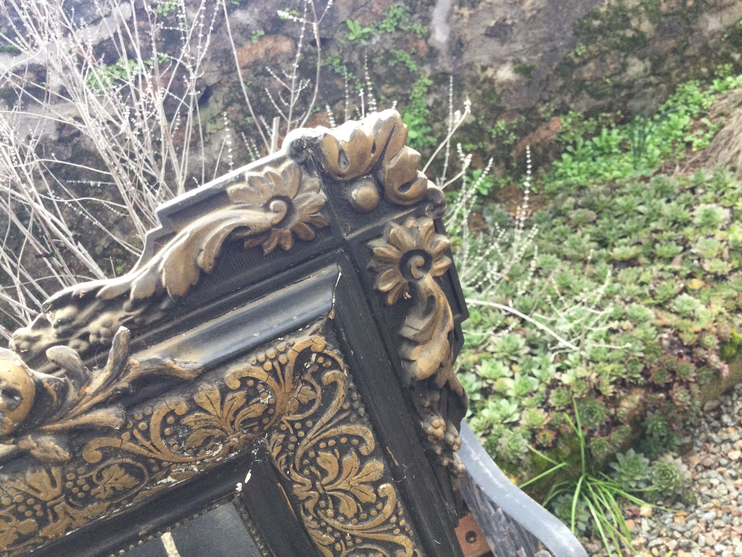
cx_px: 371
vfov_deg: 45.4
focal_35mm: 31
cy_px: 278
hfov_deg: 58.4
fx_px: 664
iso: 50
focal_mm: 3.3
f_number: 2.4
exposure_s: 1/33
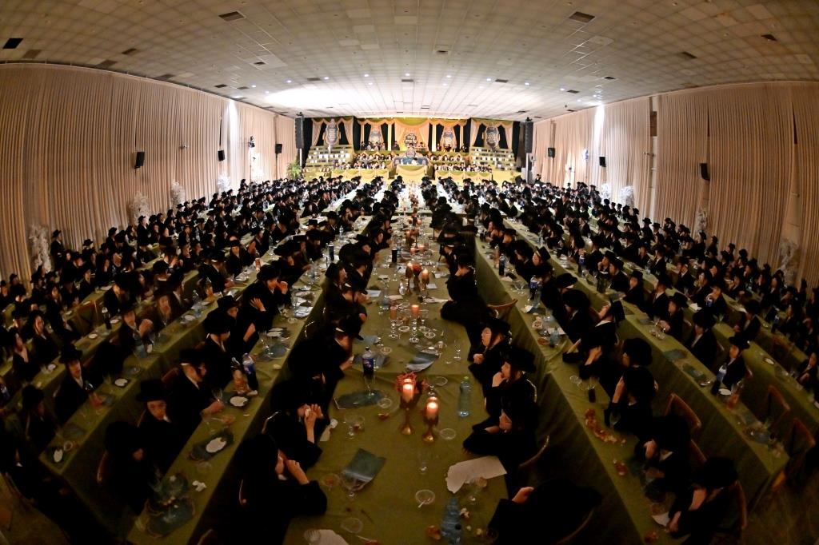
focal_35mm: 15
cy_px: 272
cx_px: 410
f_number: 2.8
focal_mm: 10.5
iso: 2500
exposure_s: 1/125
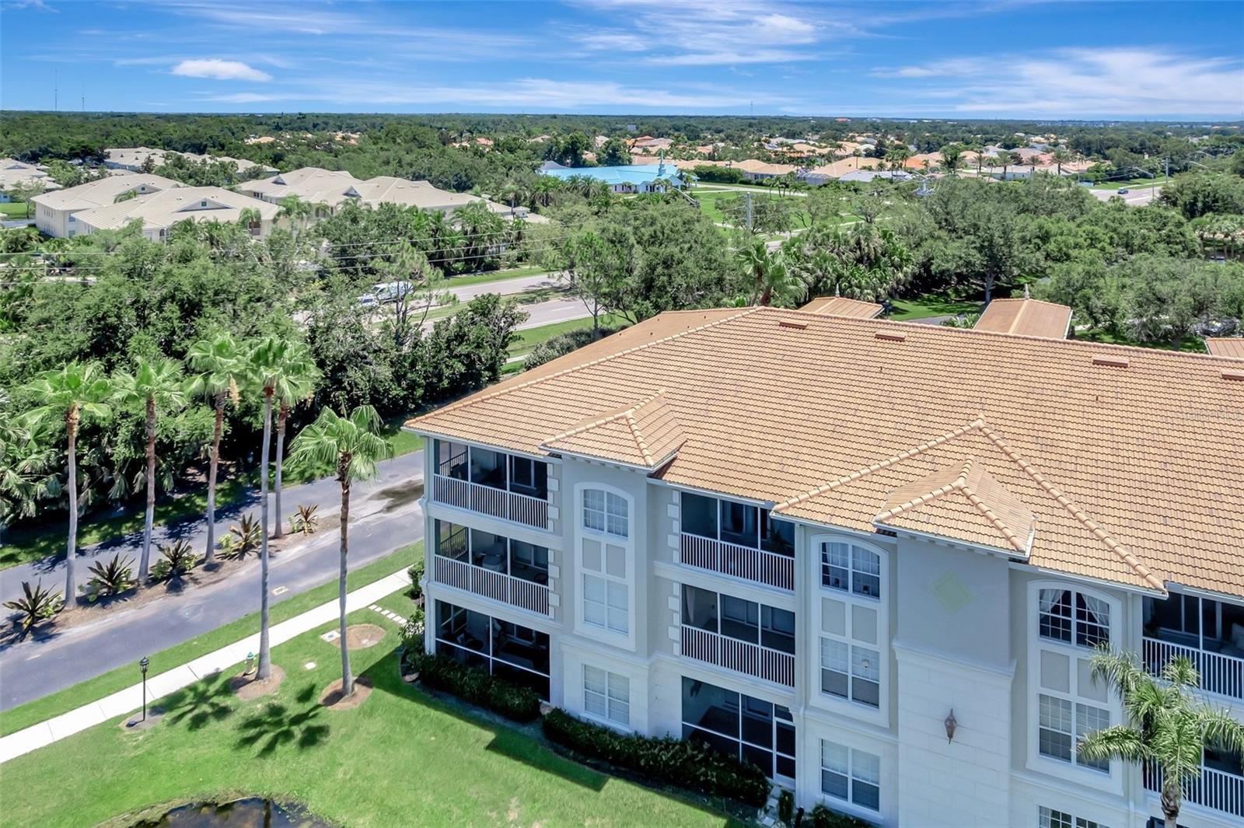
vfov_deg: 57.2
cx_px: 622
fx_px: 760
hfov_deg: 78.6
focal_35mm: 22
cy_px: 414
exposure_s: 1/1250
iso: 120
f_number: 2.8
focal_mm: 8.38
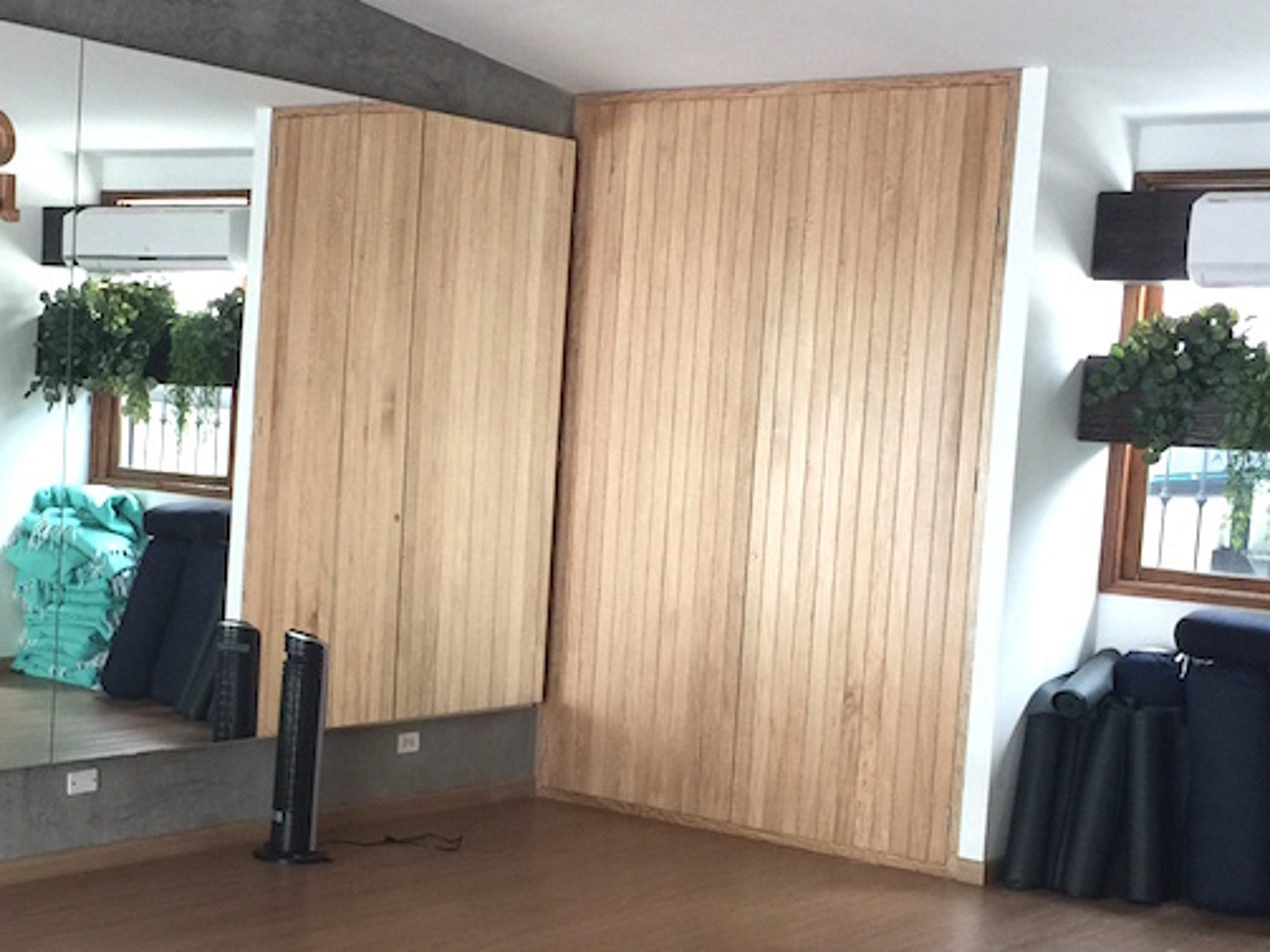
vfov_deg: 24.8
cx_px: 379
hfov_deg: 32.3
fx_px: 2164
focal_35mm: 59
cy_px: 576
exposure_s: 1/30
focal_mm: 4.15
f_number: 2.2
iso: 50
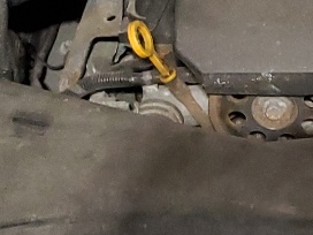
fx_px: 1383
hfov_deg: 12.4
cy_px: 174
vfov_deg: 9.7
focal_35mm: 153
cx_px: 451
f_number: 1.5
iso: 357
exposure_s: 1/60.2
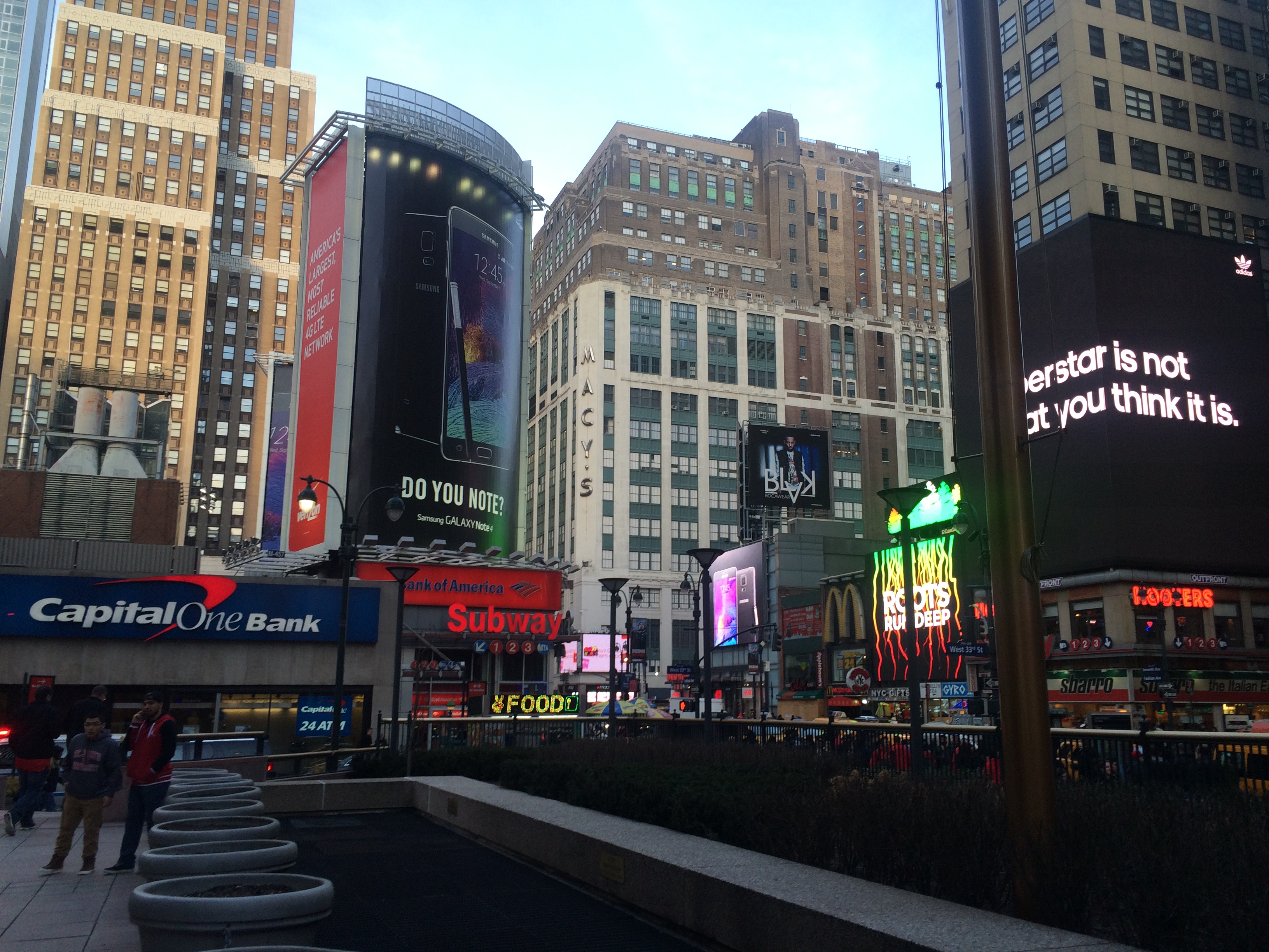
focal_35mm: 29
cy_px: 476
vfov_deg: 48.2
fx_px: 1063
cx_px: 634
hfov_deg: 61.7
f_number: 2.2
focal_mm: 4.15
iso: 32
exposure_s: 1/145
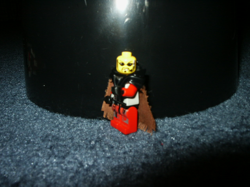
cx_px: 125
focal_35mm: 35
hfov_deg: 52.6
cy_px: 94
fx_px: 253
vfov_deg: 40.7
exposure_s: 1/45
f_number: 6.7
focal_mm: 7.19
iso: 200
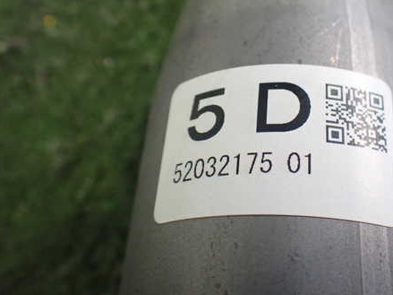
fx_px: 465
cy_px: 121
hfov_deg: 45.0
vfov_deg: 35.0
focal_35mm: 41
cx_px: 266
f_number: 2.3
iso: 800
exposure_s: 1/100
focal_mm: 5.4
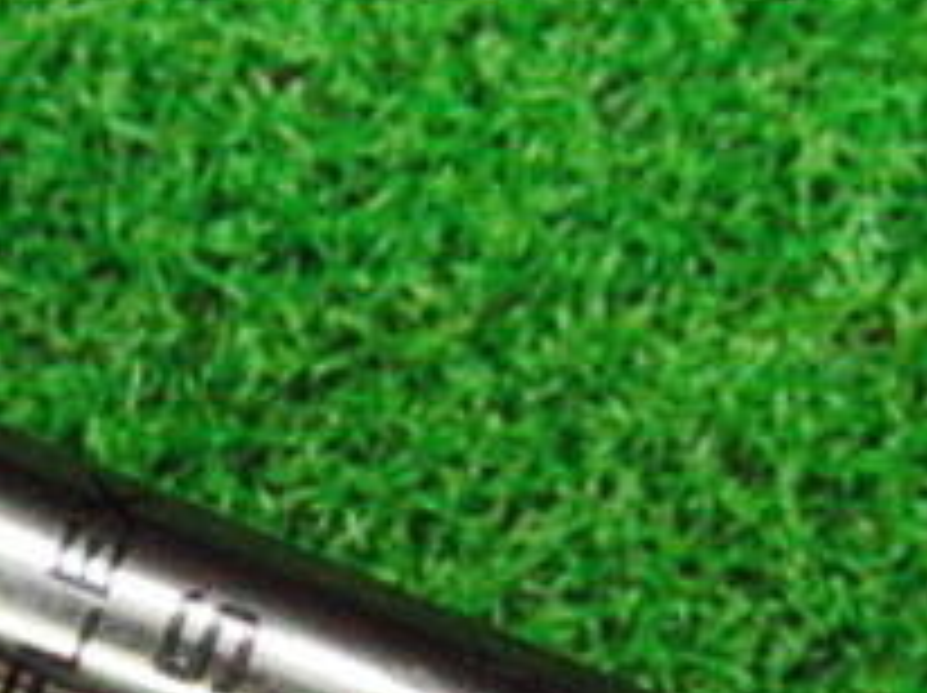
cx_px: 140
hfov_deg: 17.0
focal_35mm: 115
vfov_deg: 12.8
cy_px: 580
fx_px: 3076
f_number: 3.6
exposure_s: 1/200
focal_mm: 6.42
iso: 3200
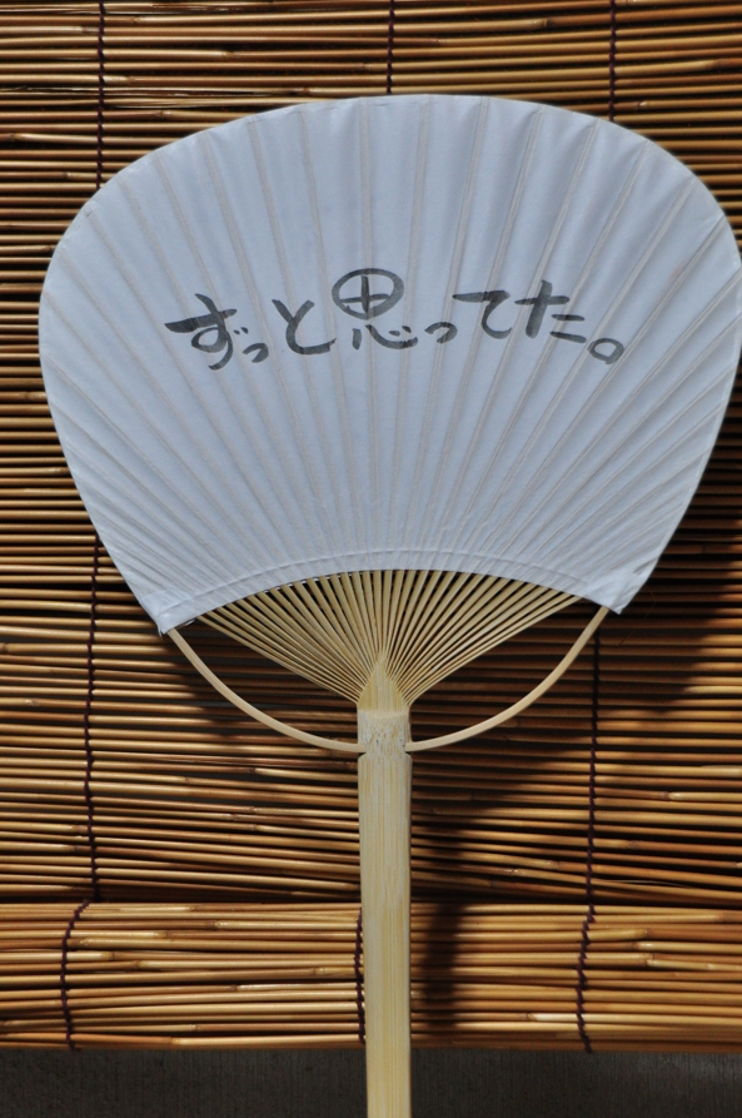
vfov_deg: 23.7
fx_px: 2666
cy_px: 548
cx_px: 392
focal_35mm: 86
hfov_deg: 15.8
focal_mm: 50
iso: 800
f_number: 5.6
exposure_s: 1/40
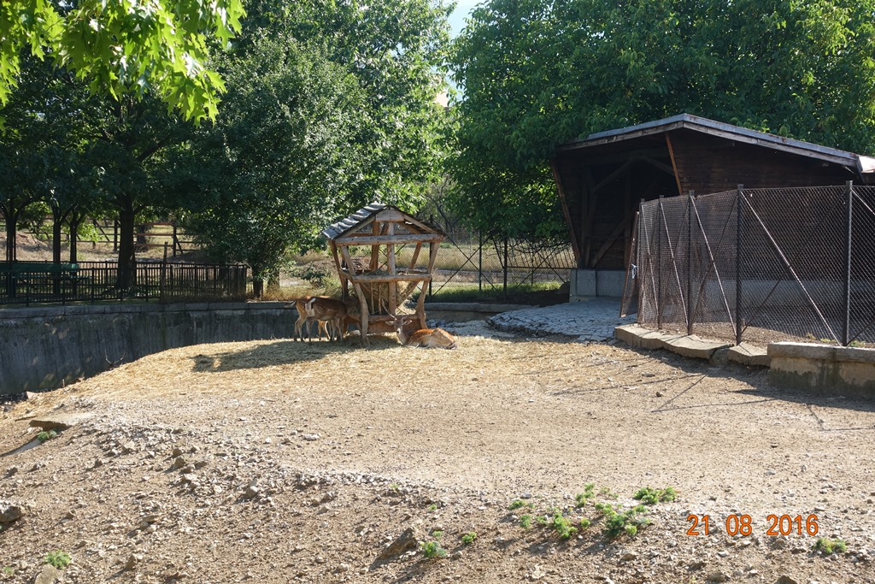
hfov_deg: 28.8
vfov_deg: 19.5
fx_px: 1702
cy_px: 292
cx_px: 438
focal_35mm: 70
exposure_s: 1/125
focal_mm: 25.7
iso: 125
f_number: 5.6
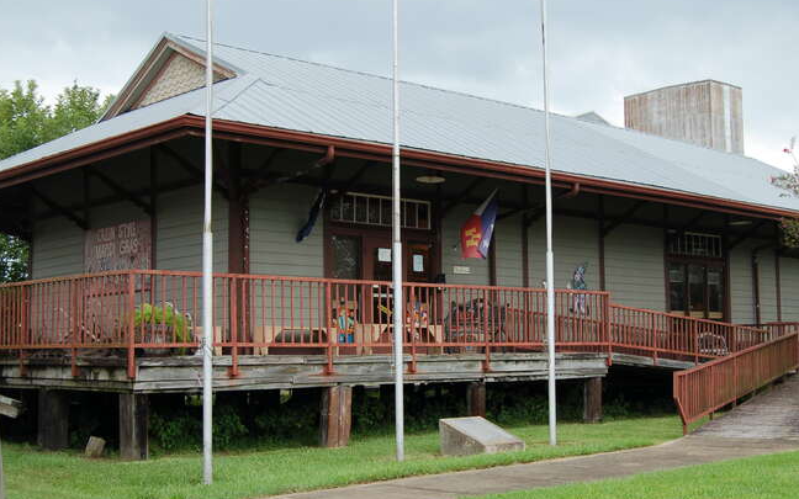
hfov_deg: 41.0
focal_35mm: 49
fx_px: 1067
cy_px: 240
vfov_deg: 26.3
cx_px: 446
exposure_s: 1/160
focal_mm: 26
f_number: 6.3
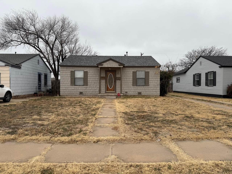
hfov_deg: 71.6
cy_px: 87
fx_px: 161
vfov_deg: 56.8
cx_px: 116
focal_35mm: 24
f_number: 1.78
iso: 80
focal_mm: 6.76
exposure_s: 1/715
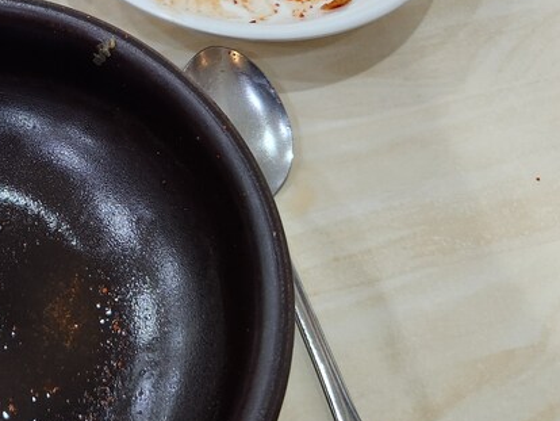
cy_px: 139
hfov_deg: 35.2
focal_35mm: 50
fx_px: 809
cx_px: 24
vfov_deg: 28.9
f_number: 1.8
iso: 250
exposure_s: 1/120
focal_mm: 5.4
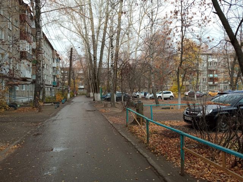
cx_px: 122
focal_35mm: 27
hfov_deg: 65.3
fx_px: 190
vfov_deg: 51.4
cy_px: 91
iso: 111
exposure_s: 1/142
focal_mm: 3.79
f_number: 2.2
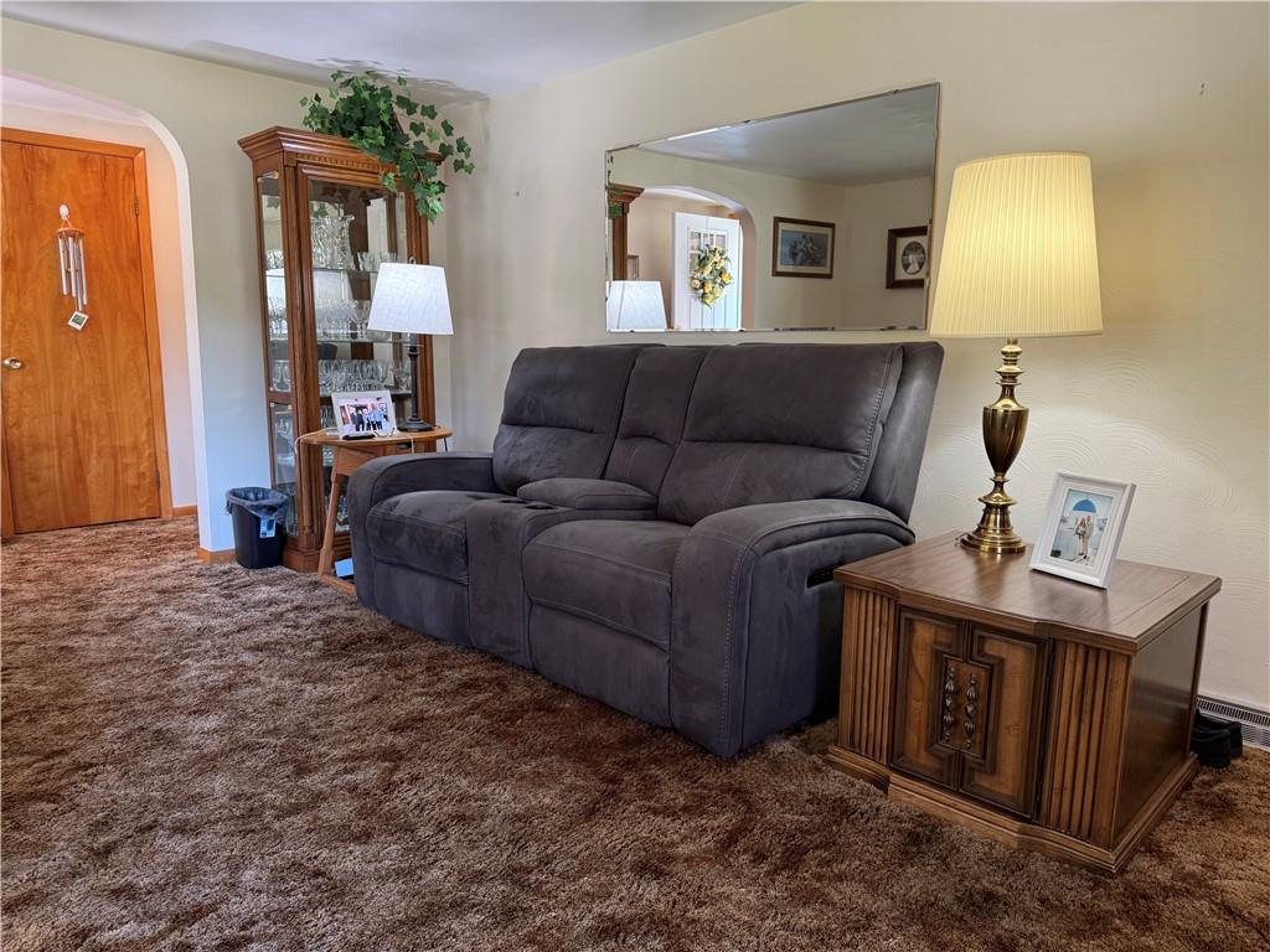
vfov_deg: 56.8
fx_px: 881
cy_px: 476
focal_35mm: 24
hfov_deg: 71.6
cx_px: 635
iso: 160
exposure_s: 1/60
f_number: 1.78
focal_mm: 6.76
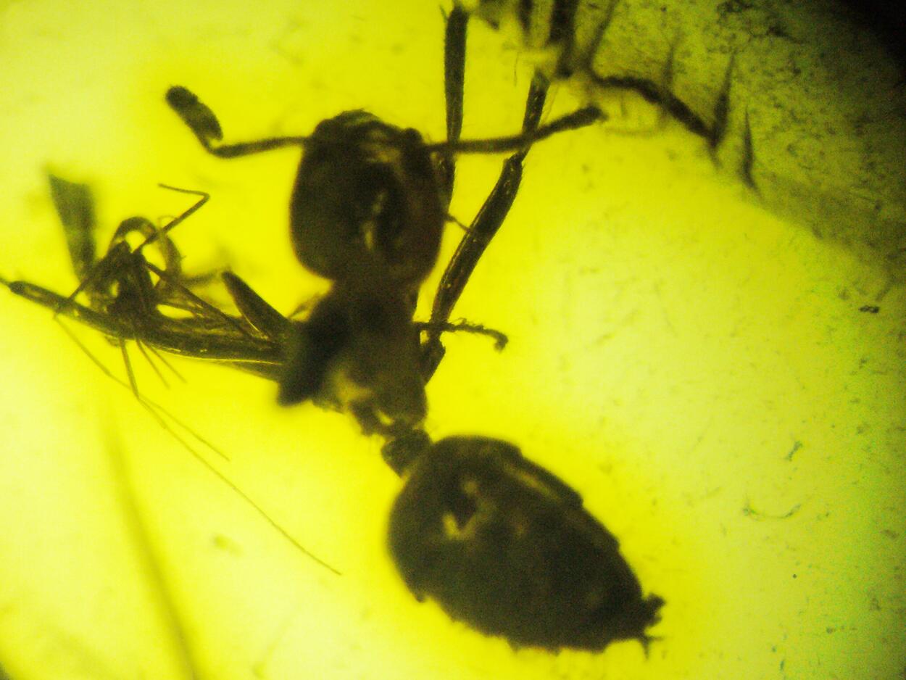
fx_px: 2696
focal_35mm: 103
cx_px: 453
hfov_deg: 19.1
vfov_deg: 14.4
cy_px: 340
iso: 400
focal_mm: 17
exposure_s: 1/500
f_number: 4.9
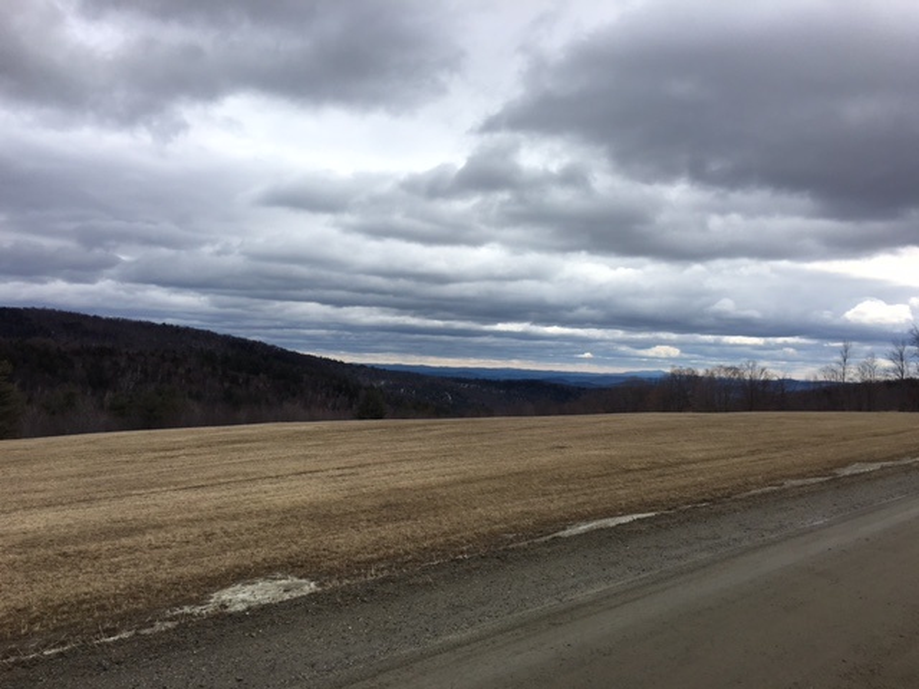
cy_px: 344
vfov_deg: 48.2
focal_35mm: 29
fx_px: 770
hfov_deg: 61.7
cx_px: 460
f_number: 2.2
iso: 25
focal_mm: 4.15
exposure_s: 1/1508
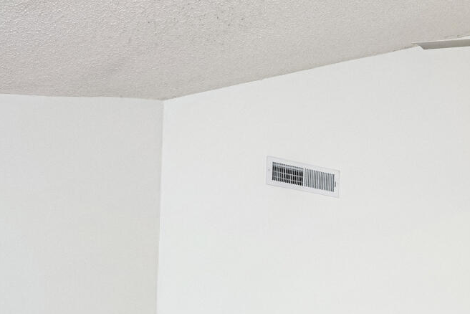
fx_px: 836
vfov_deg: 18.3
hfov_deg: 24.0
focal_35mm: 64
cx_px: 724
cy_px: 499
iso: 400
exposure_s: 1/200
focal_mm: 14
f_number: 5.6
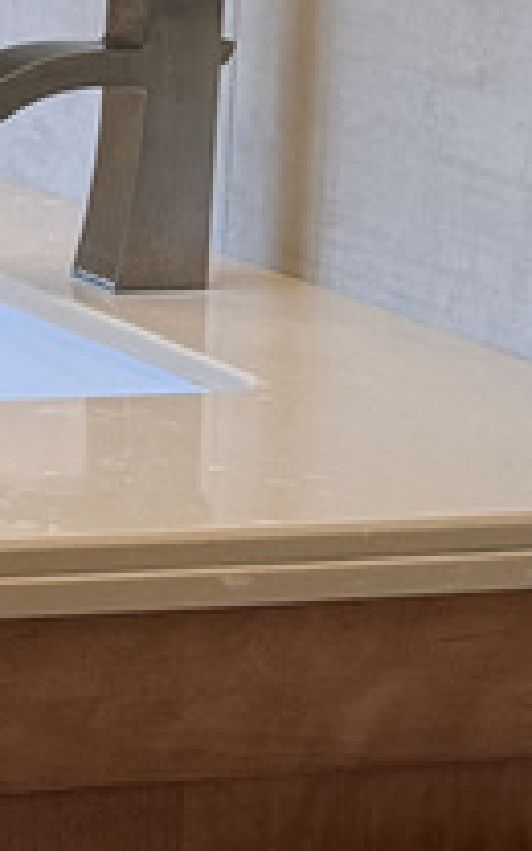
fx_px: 3062
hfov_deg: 8.5
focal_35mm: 132
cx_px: -1015
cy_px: -86
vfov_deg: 15.4
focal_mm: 6.76
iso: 200
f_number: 1.78
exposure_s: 1/120
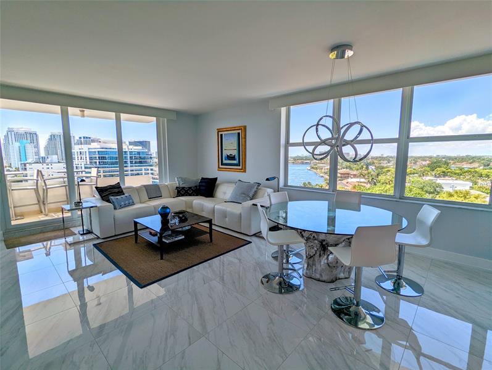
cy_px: 185
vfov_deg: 78.2
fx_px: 228
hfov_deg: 94.4
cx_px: 246
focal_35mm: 16
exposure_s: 1/547
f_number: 2.2
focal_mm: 2.35
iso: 49
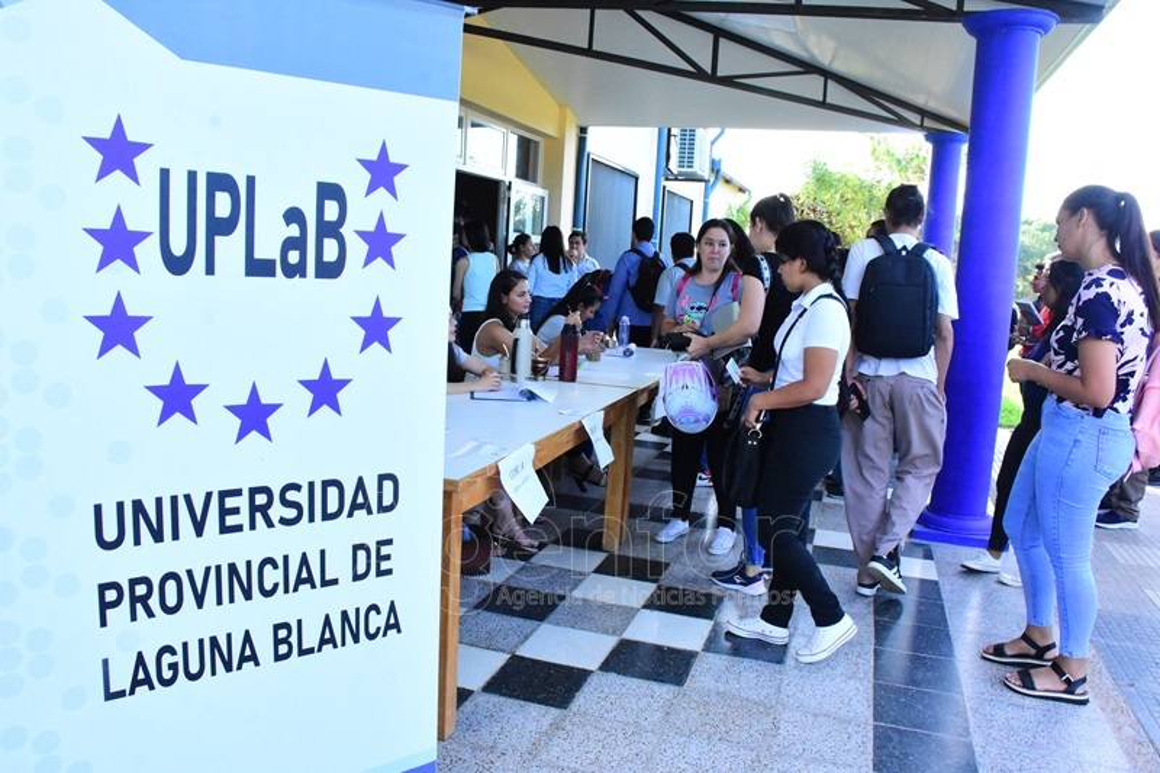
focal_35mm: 27
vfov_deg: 47.9
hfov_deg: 67.4
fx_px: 870
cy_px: 386
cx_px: 580
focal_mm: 18
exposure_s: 1/500
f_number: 11
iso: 4000
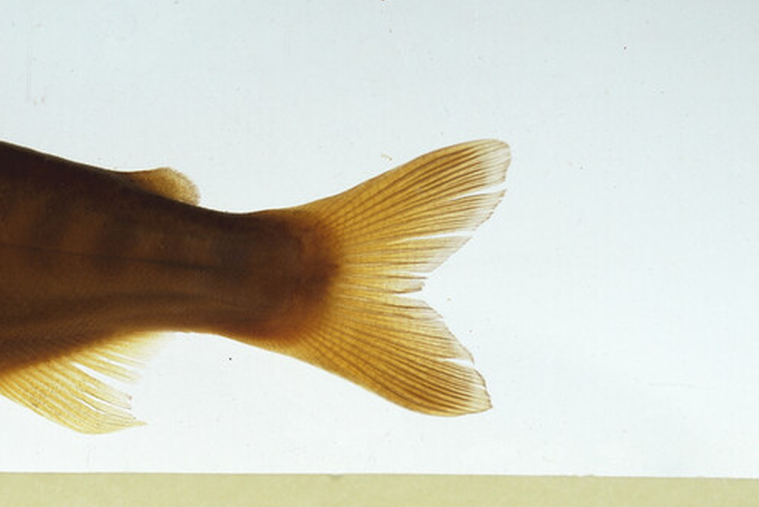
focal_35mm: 147
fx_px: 3100
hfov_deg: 13.7
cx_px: -65
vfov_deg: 9.2
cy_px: 579
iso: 100
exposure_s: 1/160
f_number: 10
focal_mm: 60
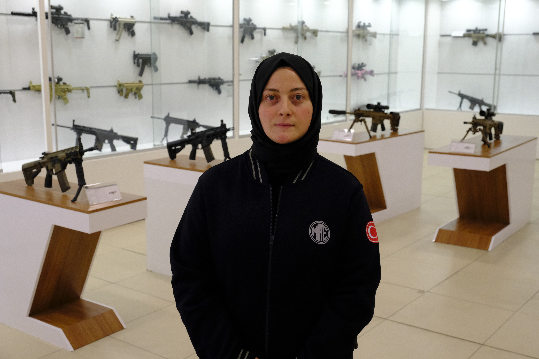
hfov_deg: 46.4
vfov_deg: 31.9
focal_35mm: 42
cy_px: 180
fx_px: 629
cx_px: 270
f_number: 5
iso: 5000
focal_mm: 28.3
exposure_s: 1/250
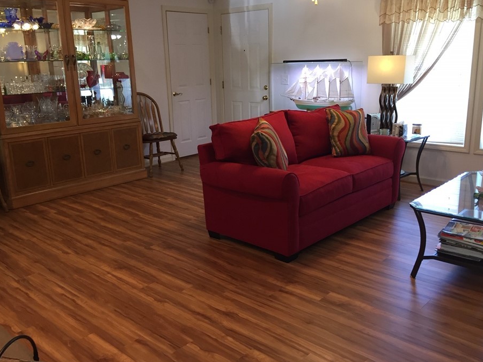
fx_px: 460
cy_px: 178
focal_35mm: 33
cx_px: 248
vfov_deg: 42.9
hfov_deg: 55.3
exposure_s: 1/30
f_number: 2.2
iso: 80
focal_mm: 4.15
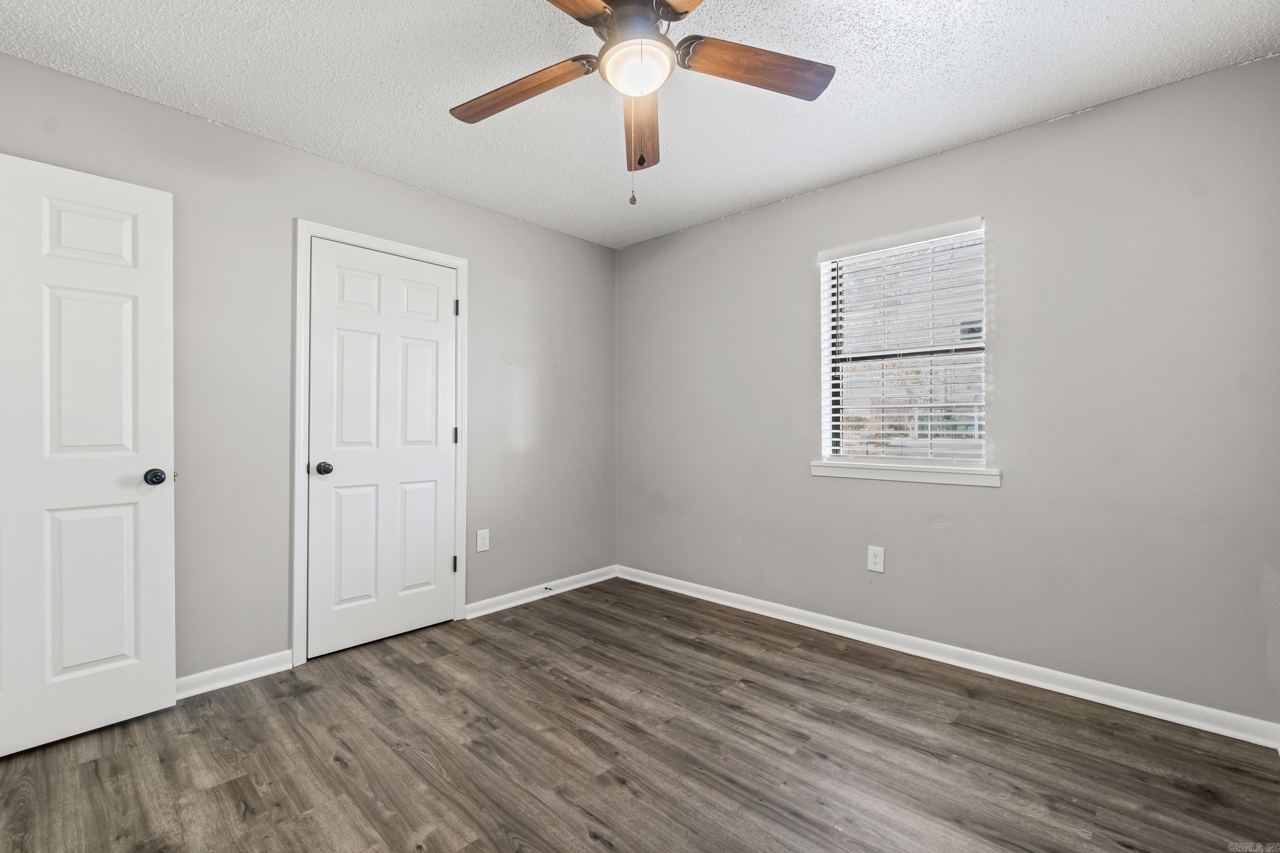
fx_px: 533
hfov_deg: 100.4
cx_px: 640
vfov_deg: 77.3
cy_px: 426
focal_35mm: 15
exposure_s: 2
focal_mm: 10
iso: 250
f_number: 9
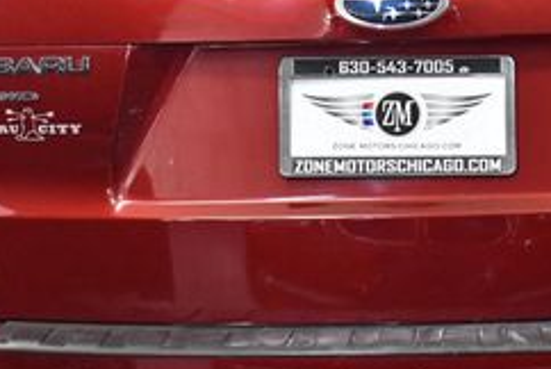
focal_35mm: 132
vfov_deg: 10.4
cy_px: 68
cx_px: 392
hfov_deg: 15.5
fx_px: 2023
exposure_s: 1/125
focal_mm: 25
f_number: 4
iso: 1600
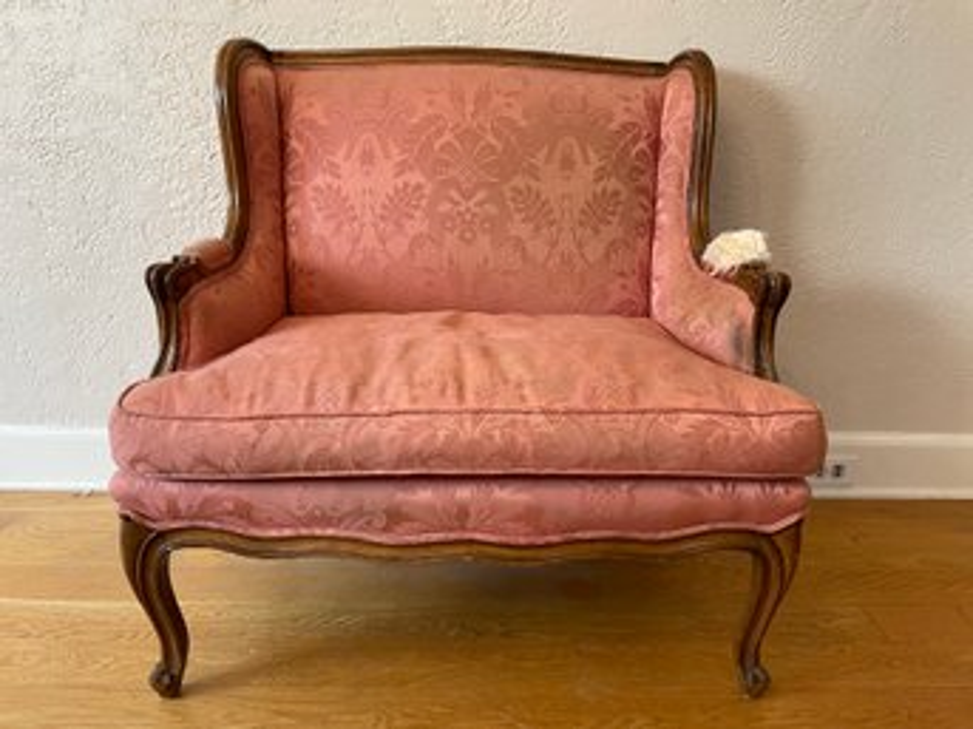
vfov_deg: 53.0
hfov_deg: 67.3
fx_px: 731
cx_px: 486
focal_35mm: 26
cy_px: 364
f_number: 1.6
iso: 100
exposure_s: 1/60
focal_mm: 4.2
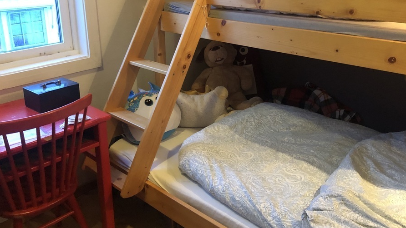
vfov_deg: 33.2
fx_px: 377
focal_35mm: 35
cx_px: 224
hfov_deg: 56.5
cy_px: 61
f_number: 1.8
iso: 80
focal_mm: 4
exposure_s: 1/5
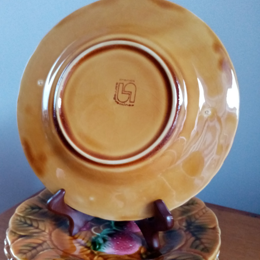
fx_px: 289
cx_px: 117
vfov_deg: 47.9
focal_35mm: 34
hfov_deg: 48.4
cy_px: 164
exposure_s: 1/20
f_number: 1.8
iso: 780
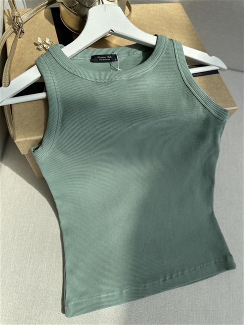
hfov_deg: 56.8
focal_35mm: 24
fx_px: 226
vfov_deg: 71.6
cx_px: 122
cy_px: 162
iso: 80
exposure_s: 1/2110
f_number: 1.78
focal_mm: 6.86
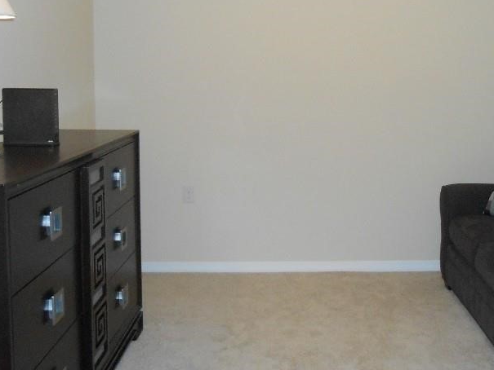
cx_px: 292
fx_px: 628
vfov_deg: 32.7
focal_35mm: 44
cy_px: 135
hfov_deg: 42.8
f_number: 3.5
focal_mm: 4.6
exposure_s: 1/25
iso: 400
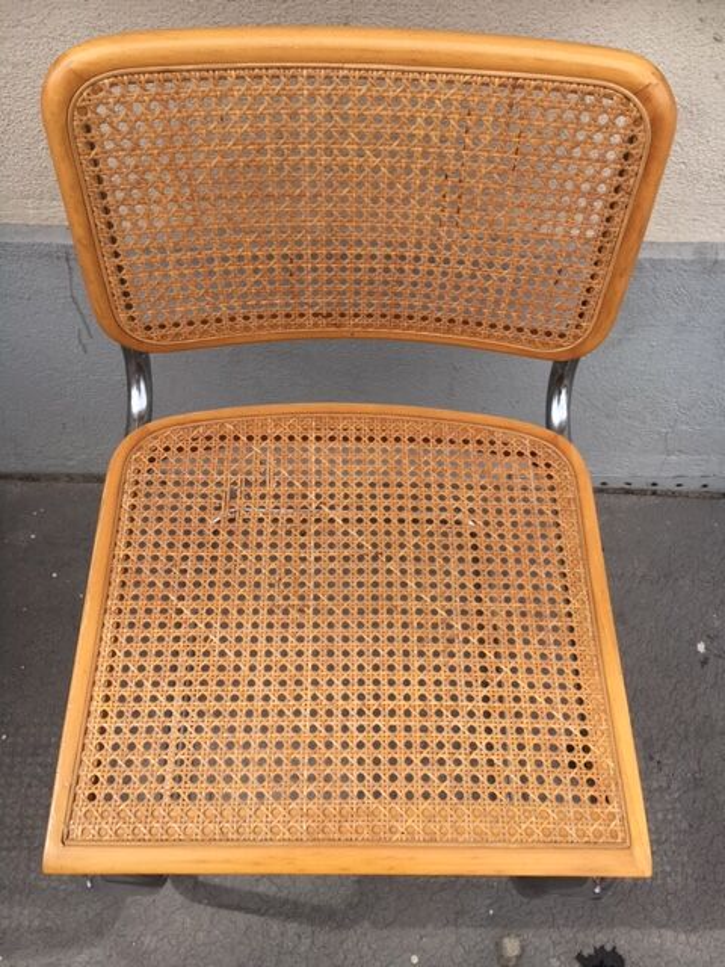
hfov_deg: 48.2
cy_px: 484
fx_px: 810
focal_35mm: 29
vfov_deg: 61.7
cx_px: 362
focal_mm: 4.15
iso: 25
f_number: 2.2
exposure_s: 1/1202
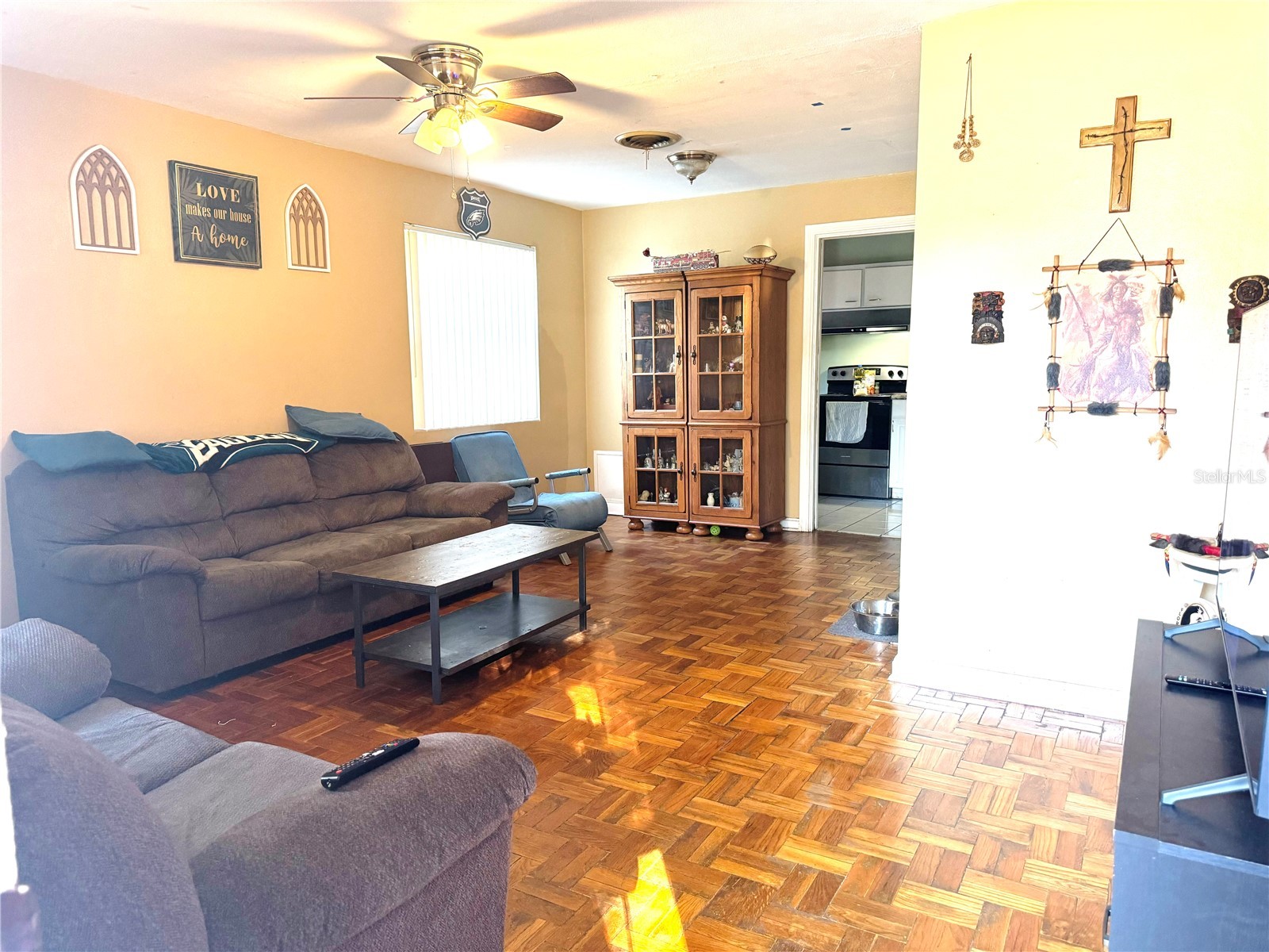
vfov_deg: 56.8
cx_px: 634
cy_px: 476
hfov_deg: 71.6
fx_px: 880
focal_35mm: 24
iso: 320
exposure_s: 1/60
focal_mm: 6.76
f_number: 1.78
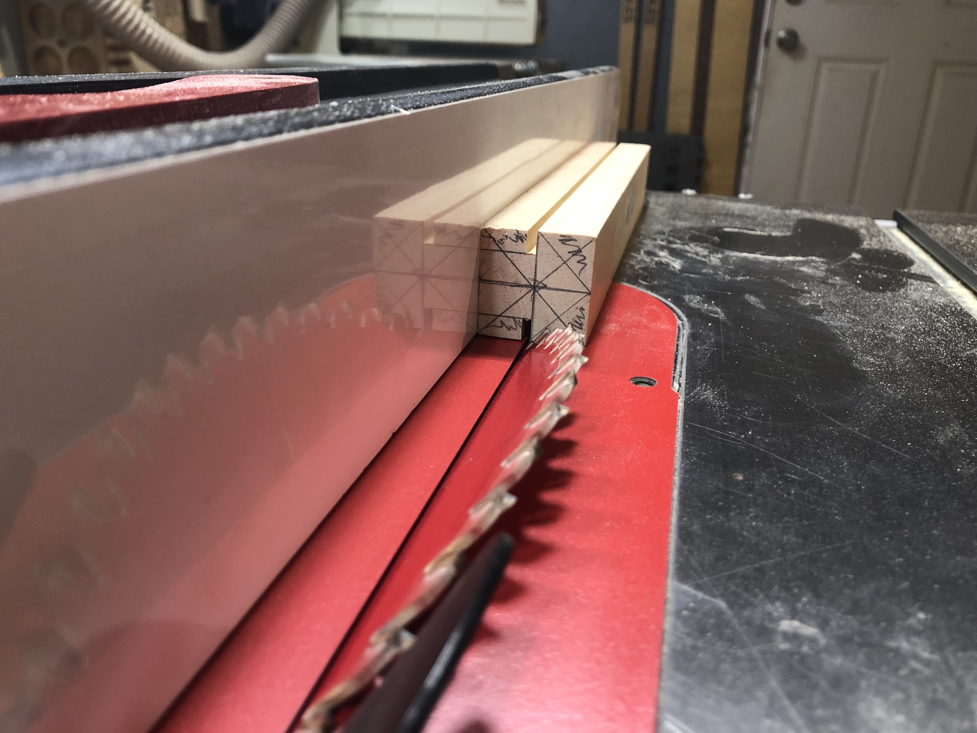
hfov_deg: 63.4
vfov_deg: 49.7
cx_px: 488
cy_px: 366
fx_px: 790
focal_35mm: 28
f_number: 1.8
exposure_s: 1/24
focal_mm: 3.99
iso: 40
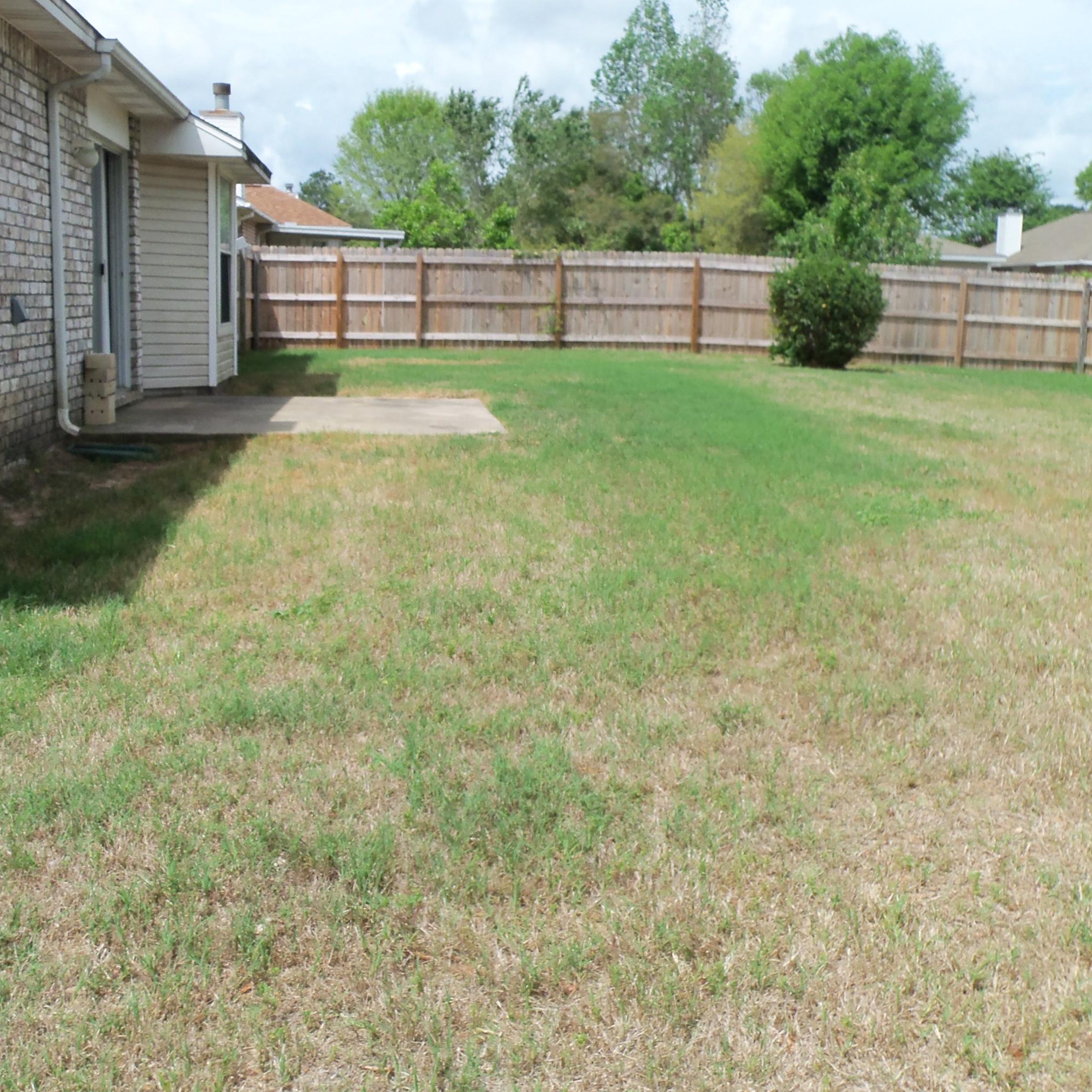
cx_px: 529
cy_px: 520
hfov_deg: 43.9
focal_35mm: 38
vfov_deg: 43.8
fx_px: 1356
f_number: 8.6
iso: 80
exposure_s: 1/125
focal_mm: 5.2
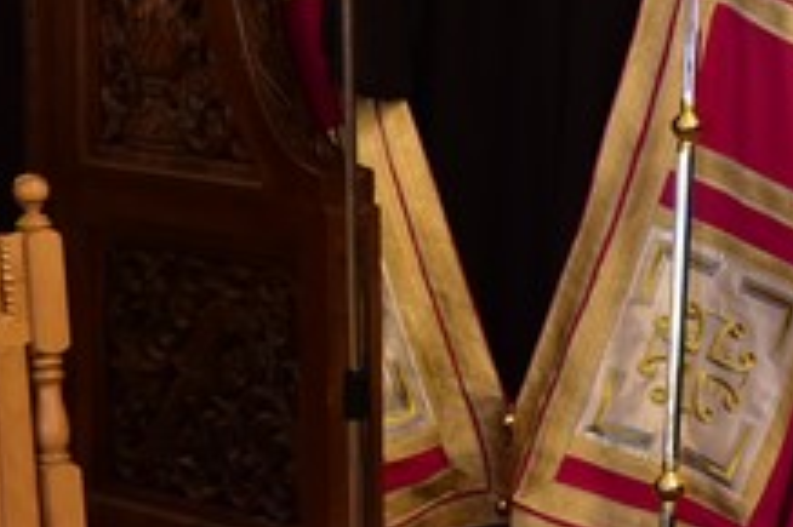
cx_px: 600
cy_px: -240
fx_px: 4600
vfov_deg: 6.5
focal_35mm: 209
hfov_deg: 9.8
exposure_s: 1/125
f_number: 7.1
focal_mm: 70
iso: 4000
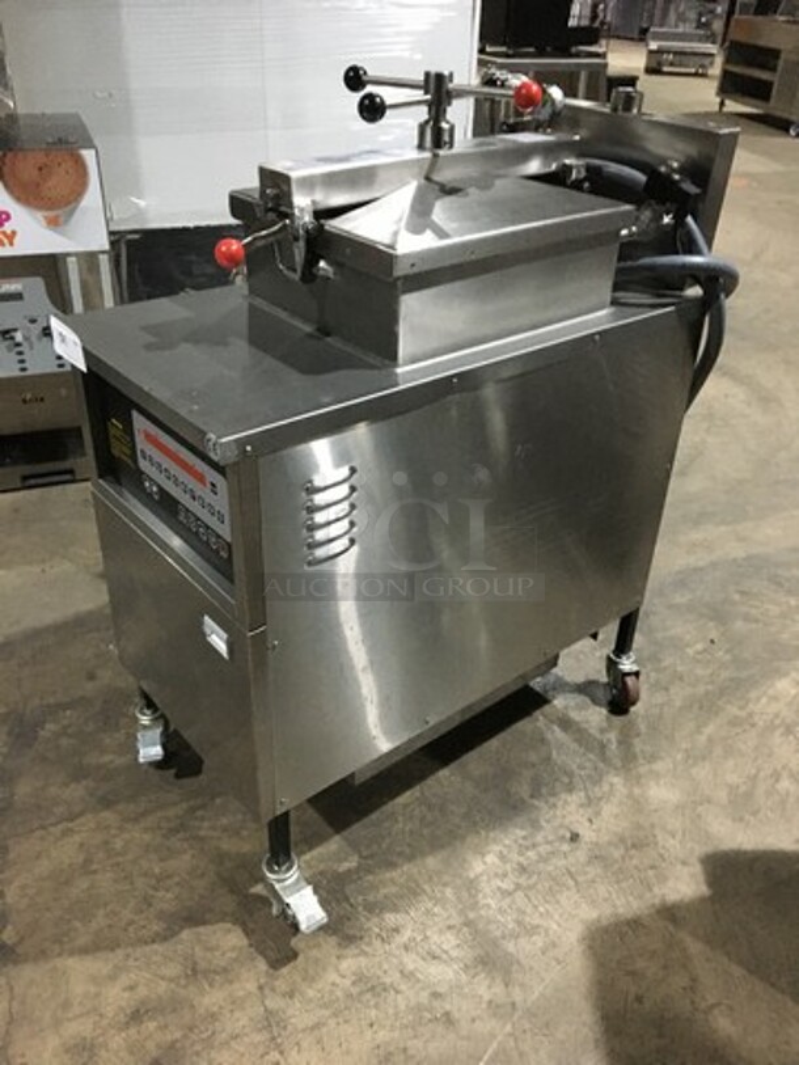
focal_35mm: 29
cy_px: 532
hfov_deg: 48.2
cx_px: 400
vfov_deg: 61.7
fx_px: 892
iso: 250
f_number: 2.2
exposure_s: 1/15
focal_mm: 4.15
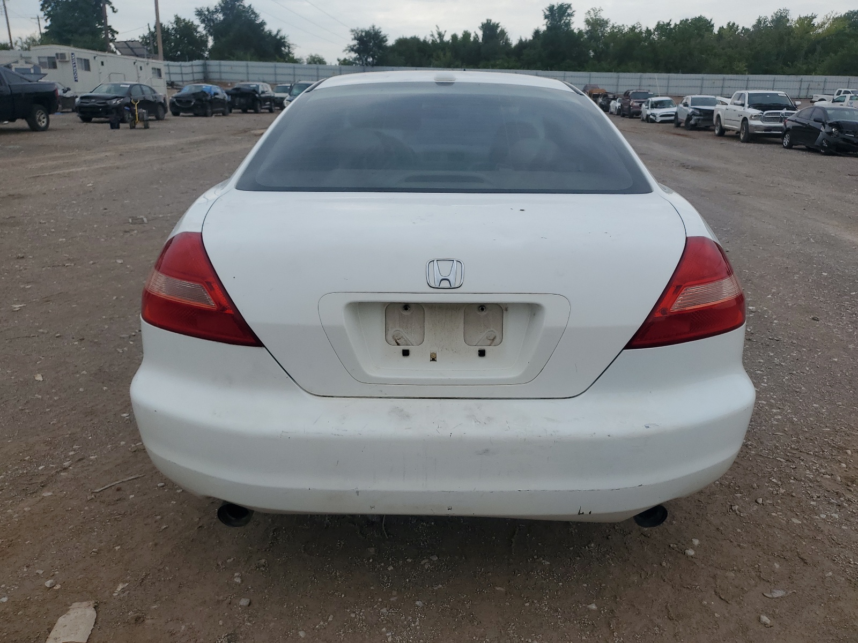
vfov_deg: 53.1
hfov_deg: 67.3
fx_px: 644
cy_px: 322
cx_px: 429
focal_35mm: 26
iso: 50
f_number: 1.5
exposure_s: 1/2500
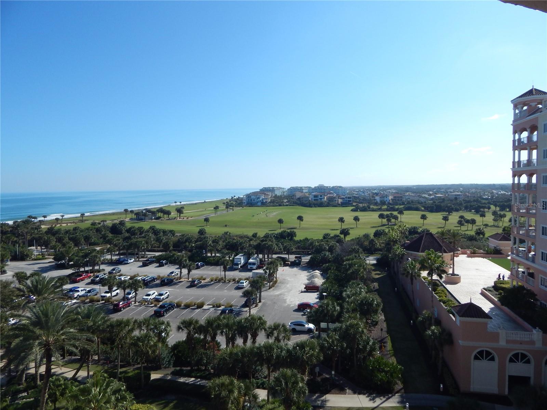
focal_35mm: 22
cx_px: 274
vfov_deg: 61.1
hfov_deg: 76.4
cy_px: 205
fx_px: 348
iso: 125
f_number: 6
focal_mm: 4
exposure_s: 1/800
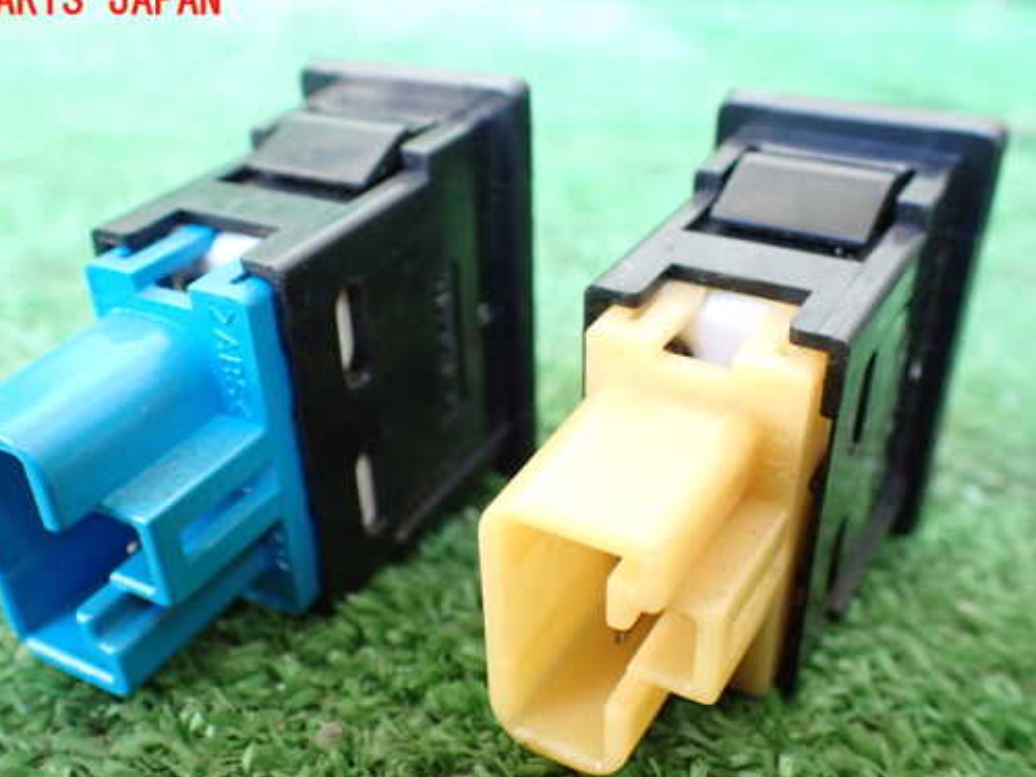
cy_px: 441
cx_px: 466
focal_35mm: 36
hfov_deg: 51.3
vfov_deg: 39.6
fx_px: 1077
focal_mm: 5.4
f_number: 2.3
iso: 800
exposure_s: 1/50
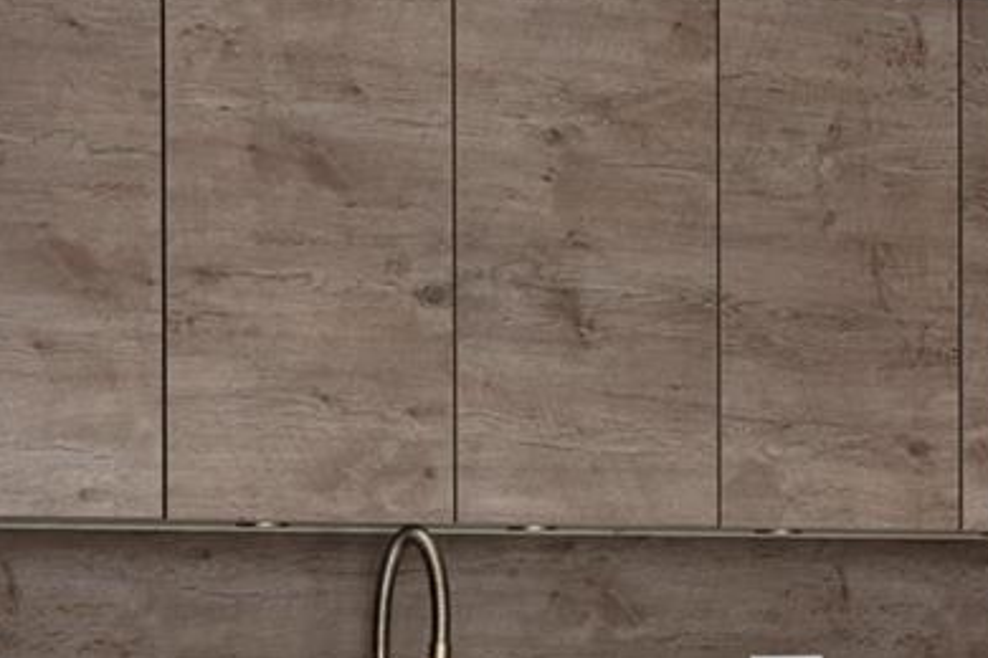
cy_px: 604
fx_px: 3266
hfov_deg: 17.1
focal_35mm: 119
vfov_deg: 11.4
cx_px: 783
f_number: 8
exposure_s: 1/60
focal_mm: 29
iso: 250
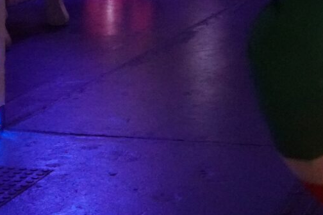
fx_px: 1148
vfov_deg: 10.4
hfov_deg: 14.9
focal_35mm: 128
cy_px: -84
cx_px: 485
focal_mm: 28
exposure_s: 1/250
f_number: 5
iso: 12800
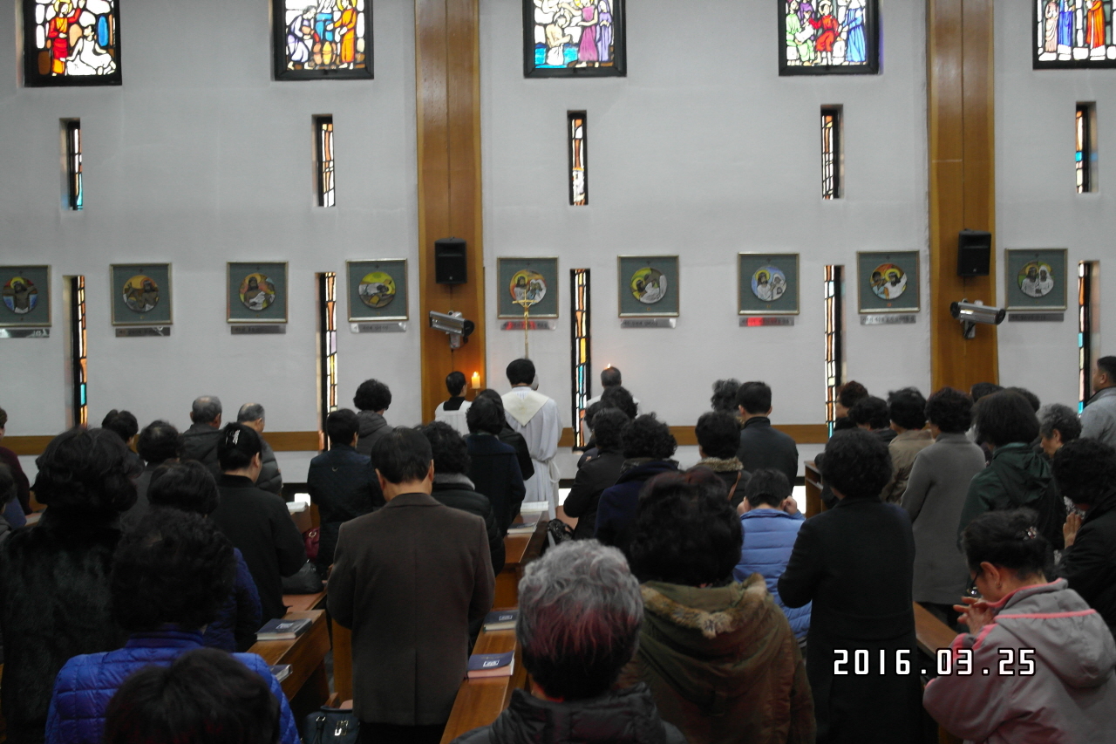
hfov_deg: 45.4
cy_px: 372
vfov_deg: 31.2
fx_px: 1333
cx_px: 558
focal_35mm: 43
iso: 800
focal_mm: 28
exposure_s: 1/25
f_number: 4
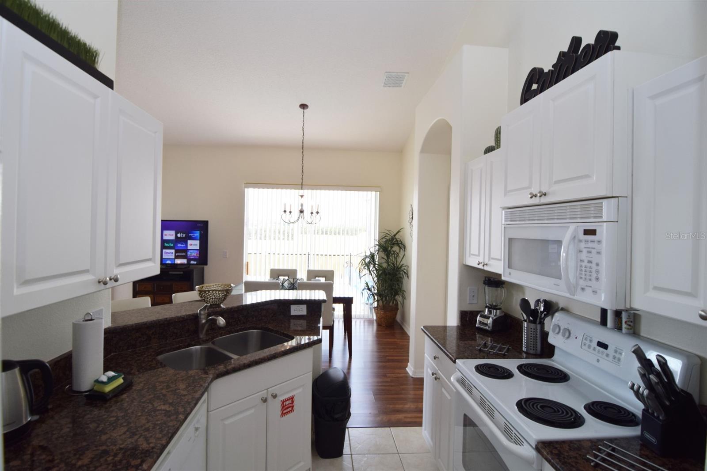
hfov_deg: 95.0
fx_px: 324
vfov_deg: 72.0
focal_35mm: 16
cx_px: 354
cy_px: 236
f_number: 5.6
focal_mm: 11
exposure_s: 1/125
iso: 400
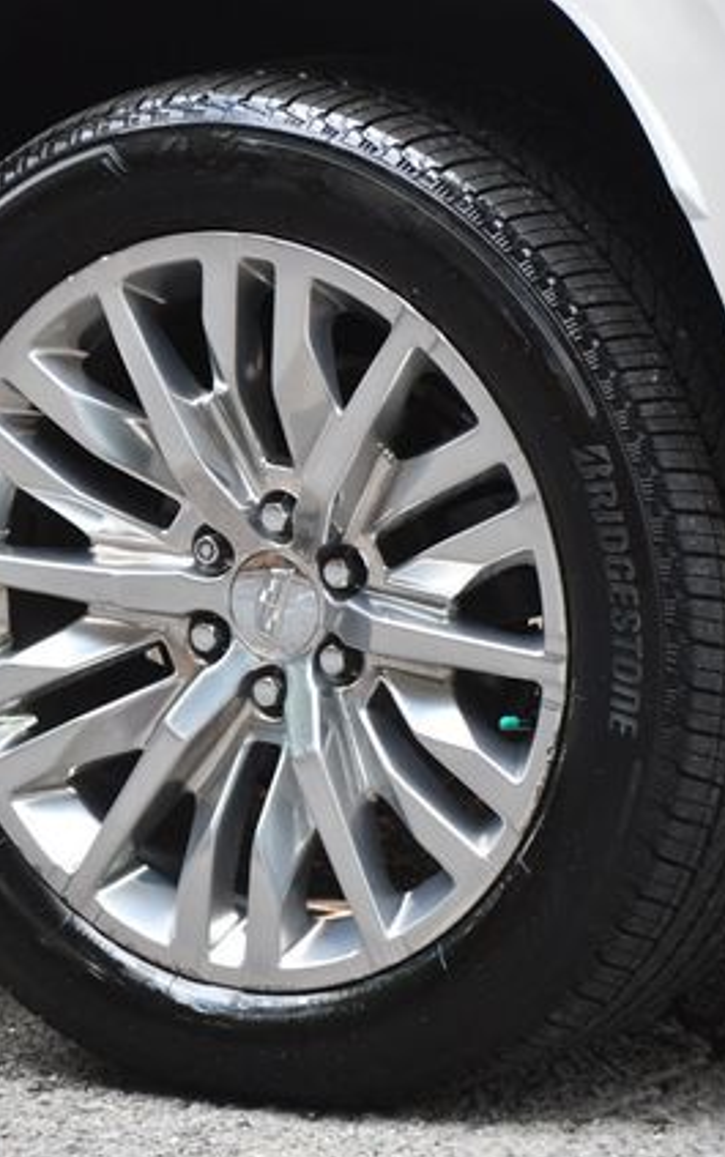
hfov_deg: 4.6
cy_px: 580
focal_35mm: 288
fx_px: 9089
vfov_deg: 7.3
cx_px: 282
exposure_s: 1/250
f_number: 4.8
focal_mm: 125
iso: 560
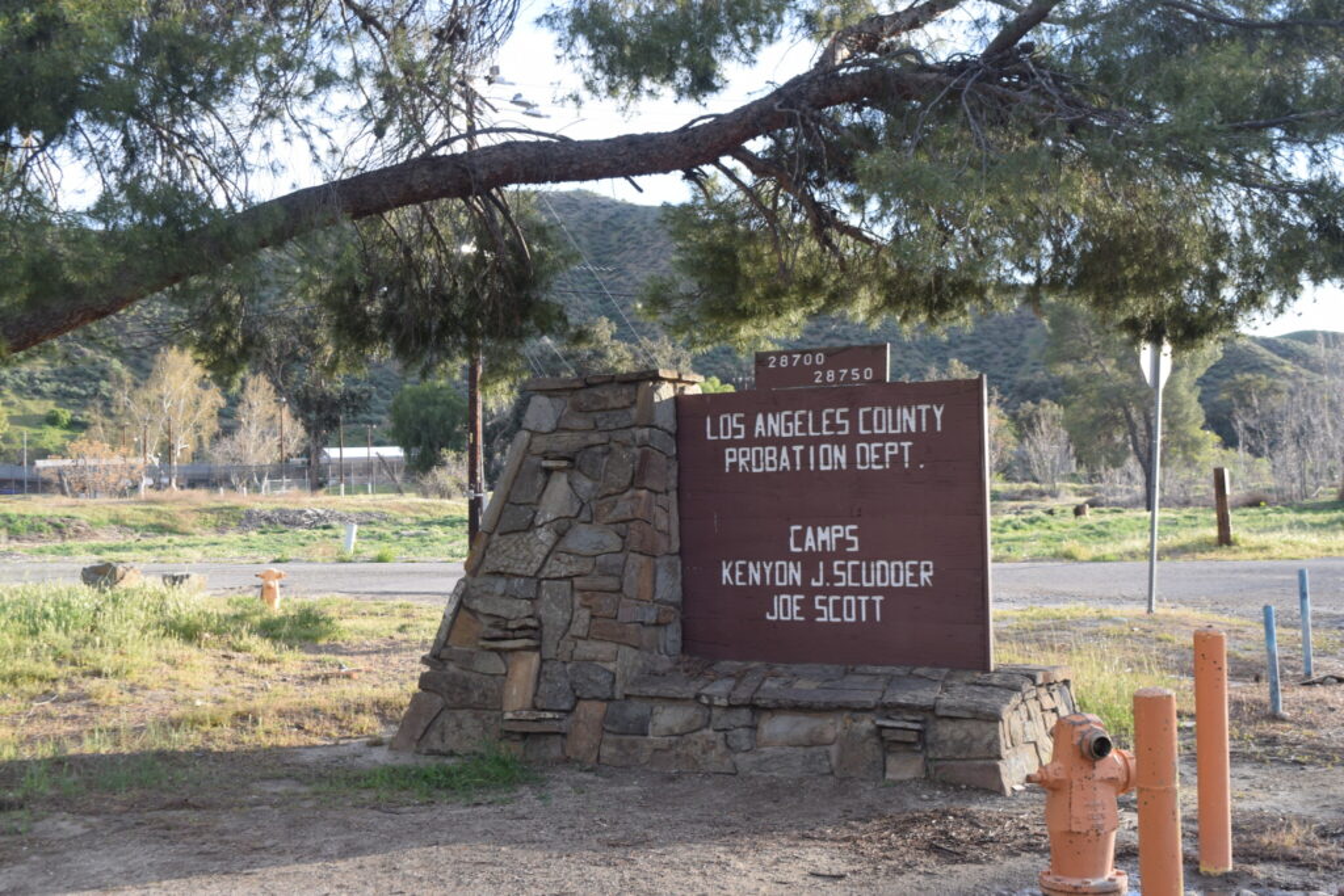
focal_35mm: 44
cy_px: 448
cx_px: 672
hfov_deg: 45.0
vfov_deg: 30.9
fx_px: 1624
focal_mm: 29
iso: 400
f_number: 8
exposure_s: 1/250
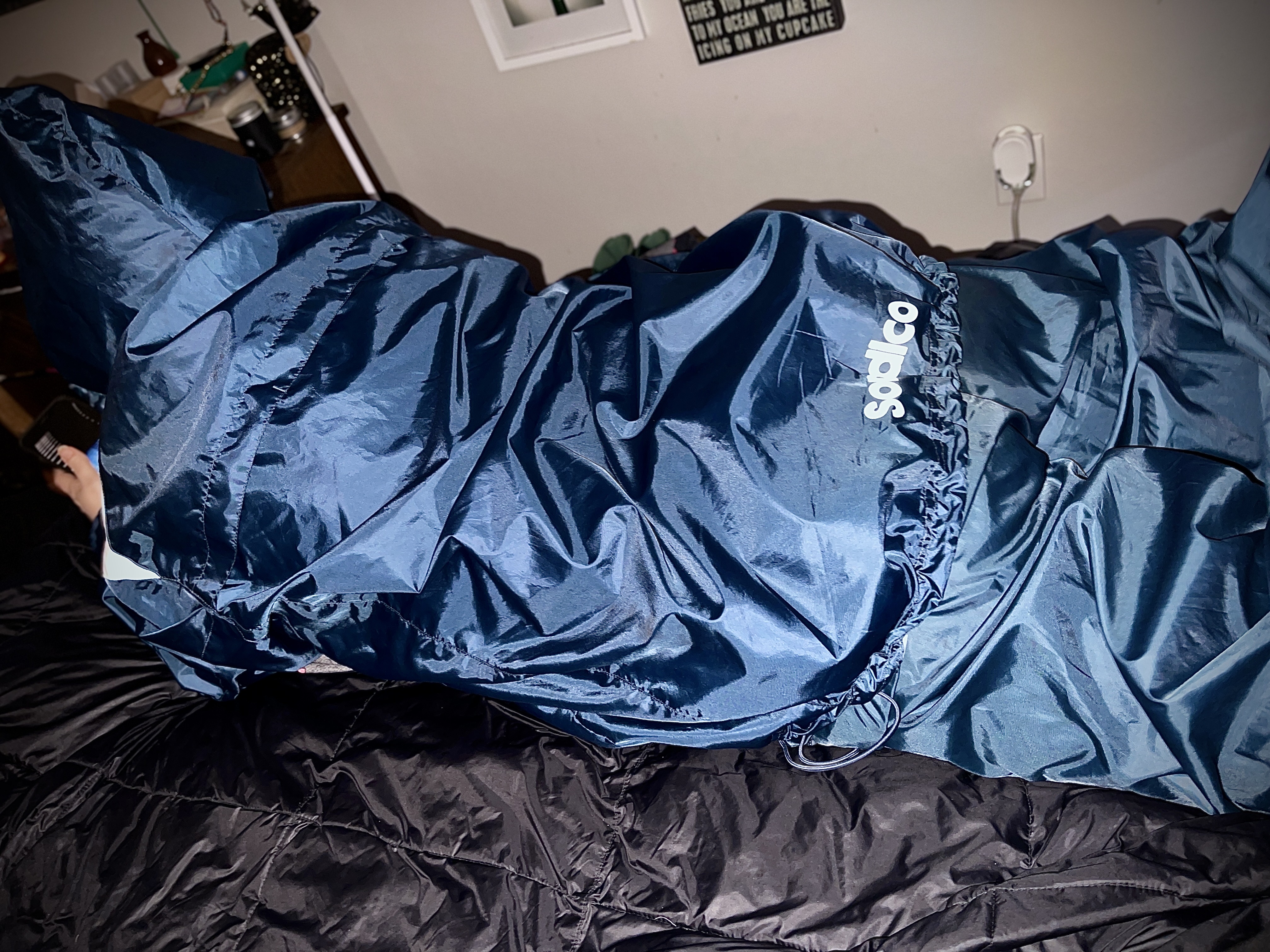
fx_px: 954
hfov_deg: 67.3
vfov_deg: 53.1
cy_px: 476
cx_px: 635
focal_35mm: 26
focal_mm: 5.1
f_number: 1.6
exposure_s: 1/4
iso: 125
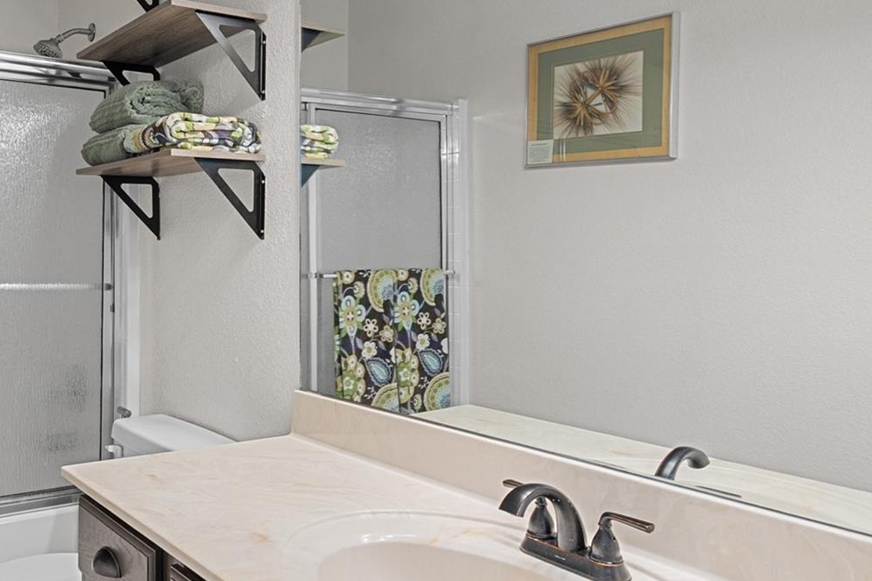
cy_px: 248
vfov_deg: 39.9
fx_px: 799
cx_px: 244
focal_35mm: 33
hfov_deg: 55.1
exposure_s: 1/3
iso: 500
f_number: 8
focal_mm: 16
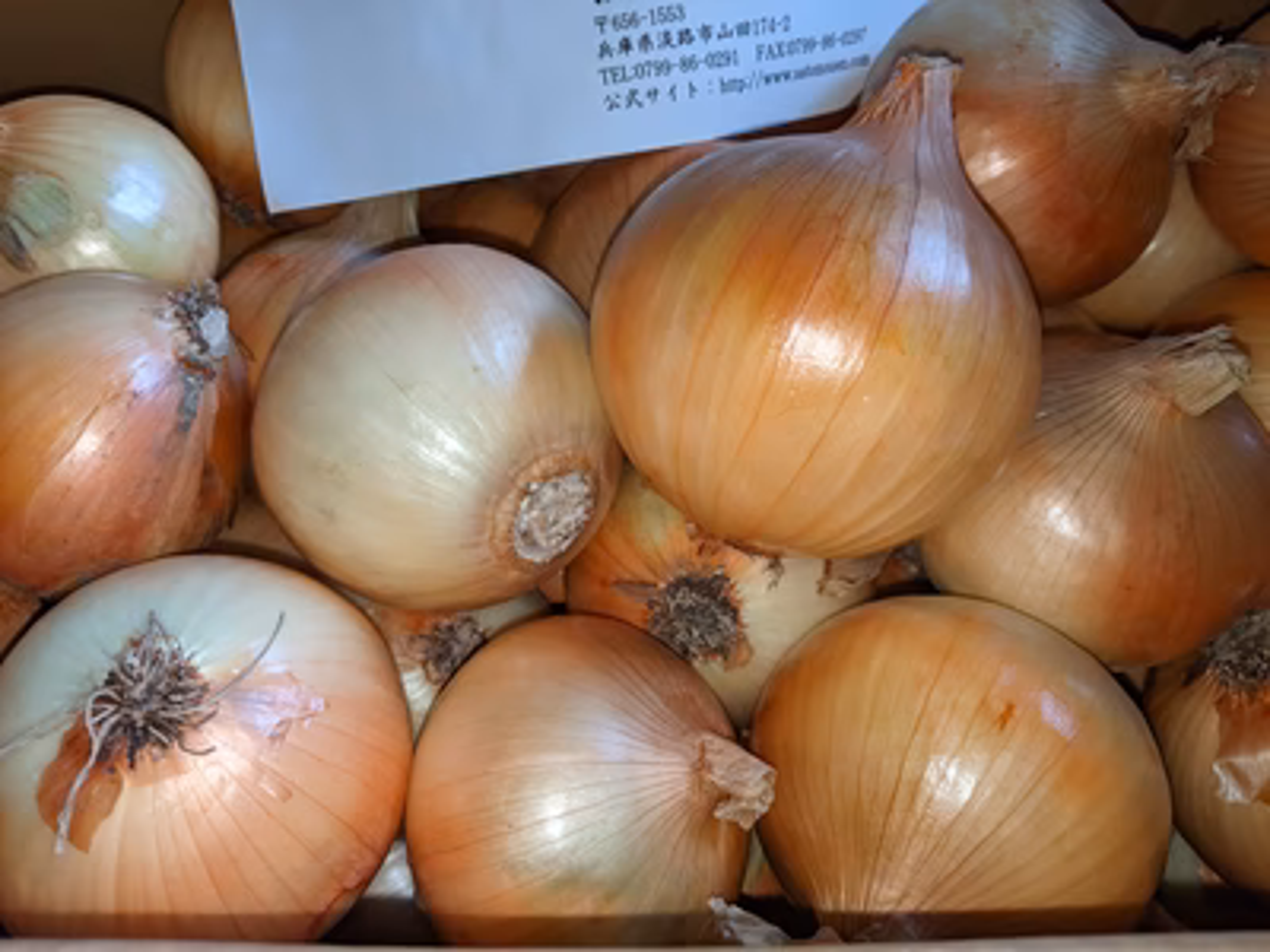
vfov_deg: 51.4
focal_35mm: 27
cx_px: 635
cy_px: 476
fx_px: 991
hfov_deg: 65.3
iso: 72
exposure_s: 1/59.9
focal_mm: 4.44
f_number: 1.8
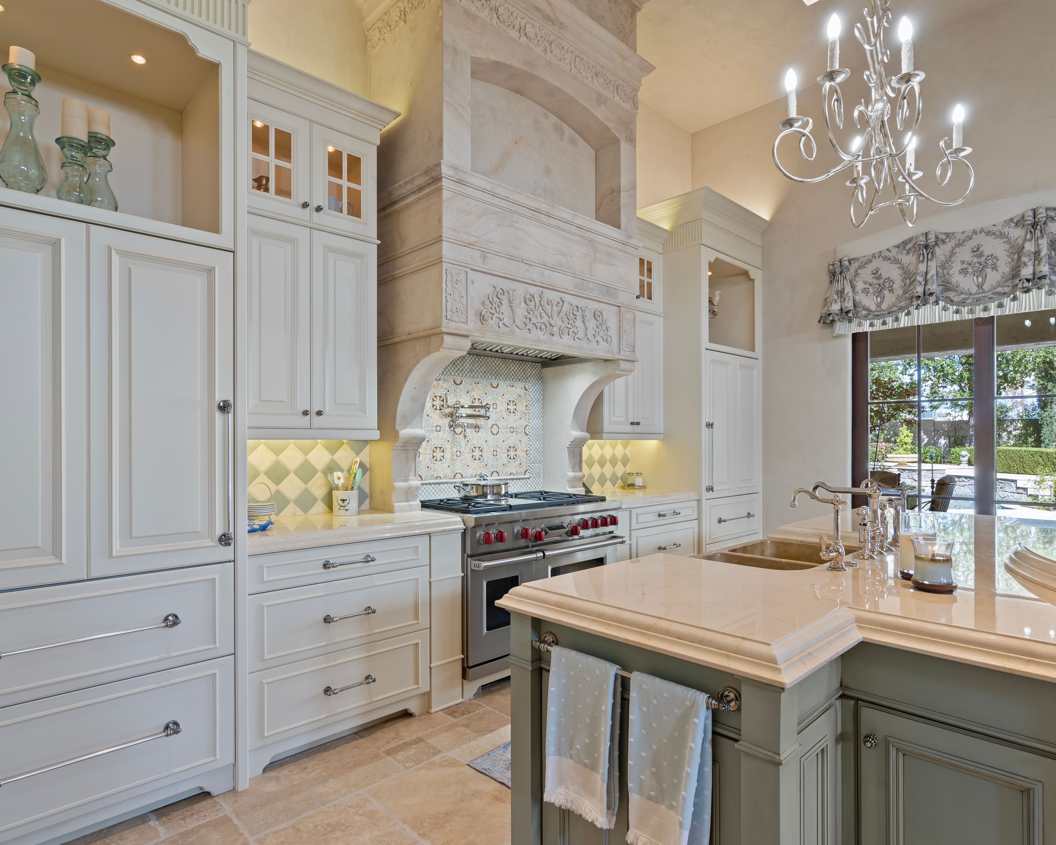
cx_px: 515
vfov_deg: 70.8
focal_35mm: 19
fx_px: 594
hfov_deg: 83.3
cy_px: 444
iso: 640
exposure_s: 1/4
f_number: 9
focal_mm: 16
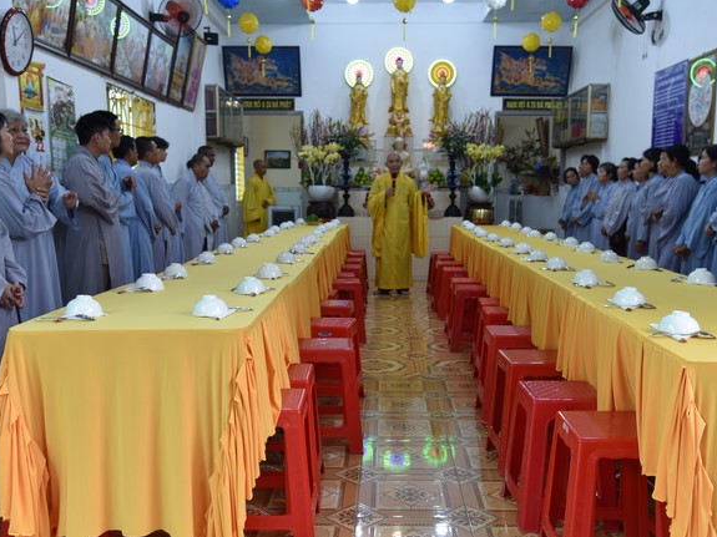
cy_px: 268
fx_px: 766
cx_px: 374
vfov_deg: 38.7
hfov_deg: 50.1
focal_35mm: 37
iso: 400
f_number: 4.5
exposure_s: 1/80
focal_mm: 34
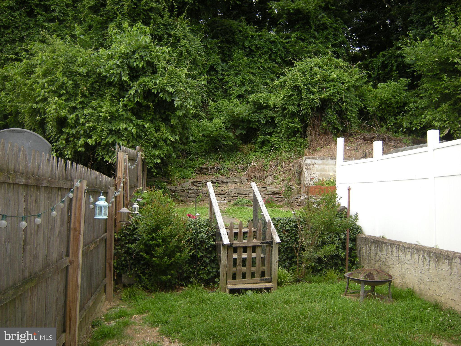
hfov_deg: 63.4
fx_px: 373
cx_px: 230
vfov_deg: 49.7
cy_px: 173
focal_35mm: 28
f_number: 2.8
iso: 91
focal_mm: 4.7
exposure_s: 1/146
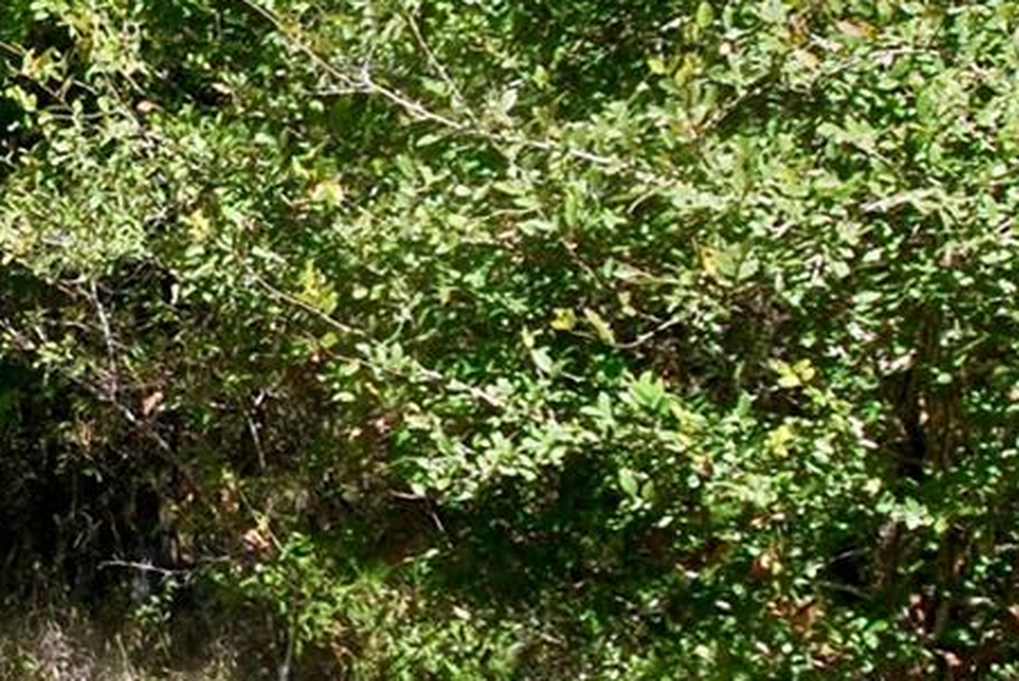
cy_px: 289
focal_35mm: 68
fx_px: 1926
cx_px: -521
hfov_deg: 23.5
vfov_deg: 20.0
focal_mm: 10
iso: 100
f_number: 6.3
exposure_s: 1/160
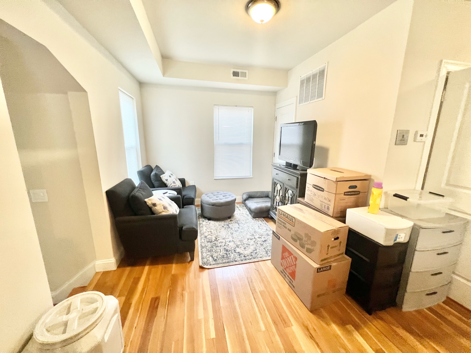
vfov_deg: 89.9
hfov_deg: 106.2
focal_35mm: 13
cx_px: 236
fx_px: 177
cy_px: 176
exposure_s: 1/120
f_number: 1.8
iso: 250
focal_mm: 1.57
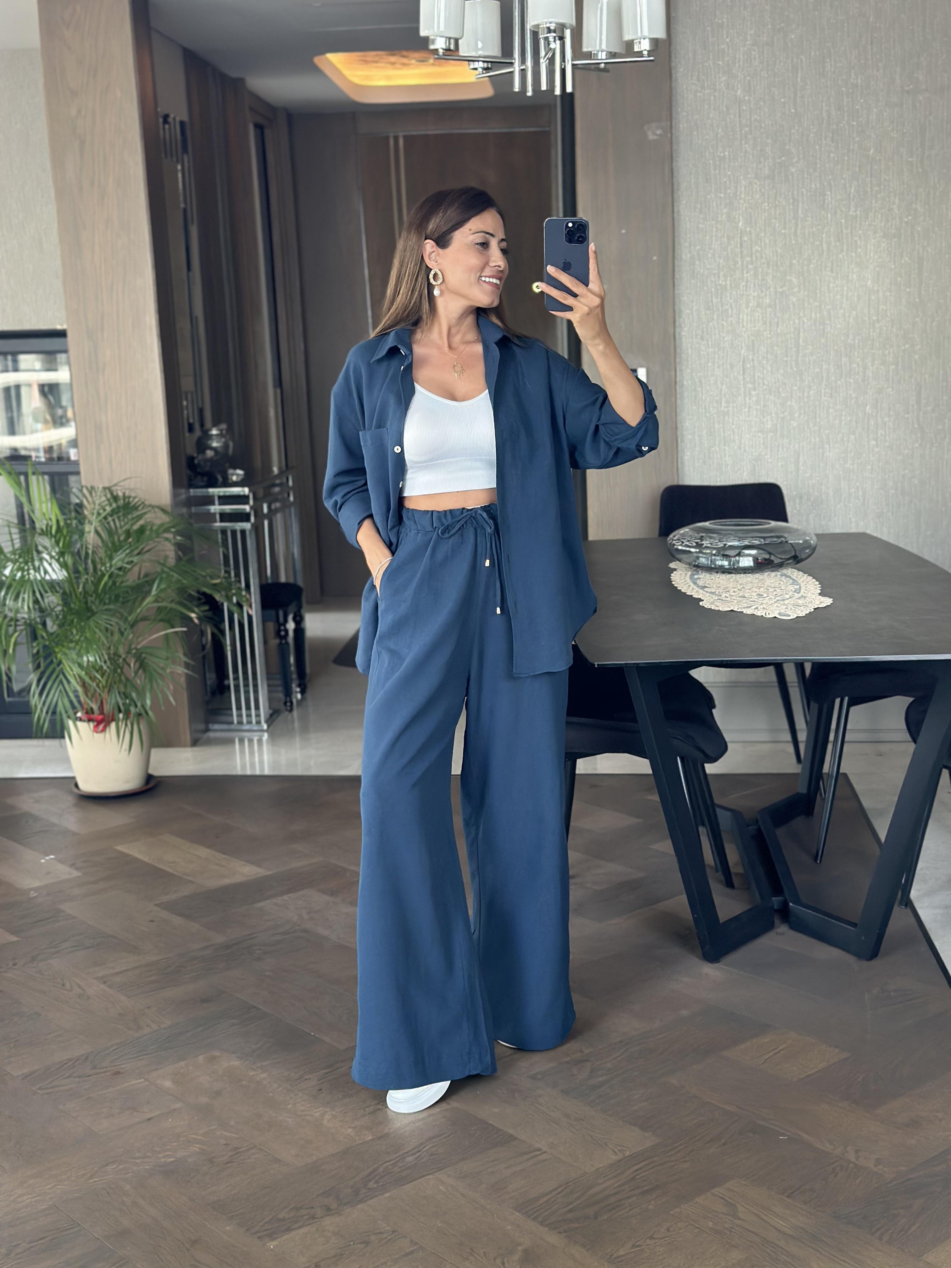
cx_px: 476
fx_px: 1758
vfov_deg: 39.7
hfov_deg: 30.3
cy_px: 634
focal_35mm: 48
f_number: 1.78
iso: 250
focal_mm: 6.86
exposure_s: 1/60
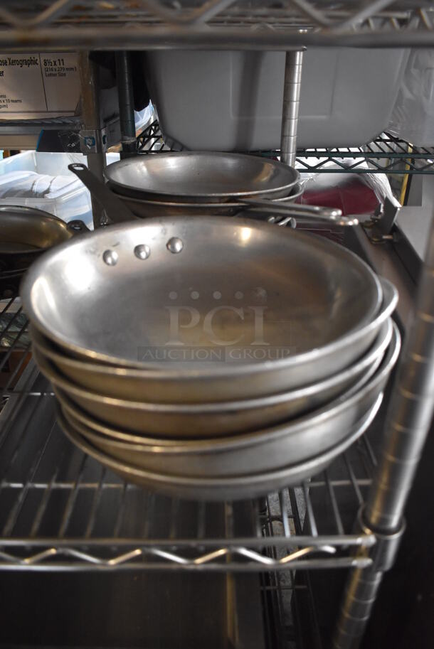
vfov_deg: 67.3
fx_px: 487
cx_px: 217
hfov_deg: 48.0
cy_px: 324
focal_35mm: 27
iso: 3200
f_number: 3.5
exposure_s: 1/125
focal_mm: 18
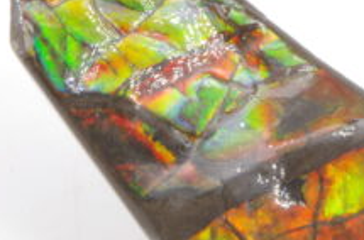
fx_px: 2107
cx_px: 271
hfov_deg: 9.9
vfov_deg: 6.5
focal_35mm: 209
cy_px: 89
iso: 100
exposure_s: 1/1.25
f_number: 6.3
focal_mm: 50
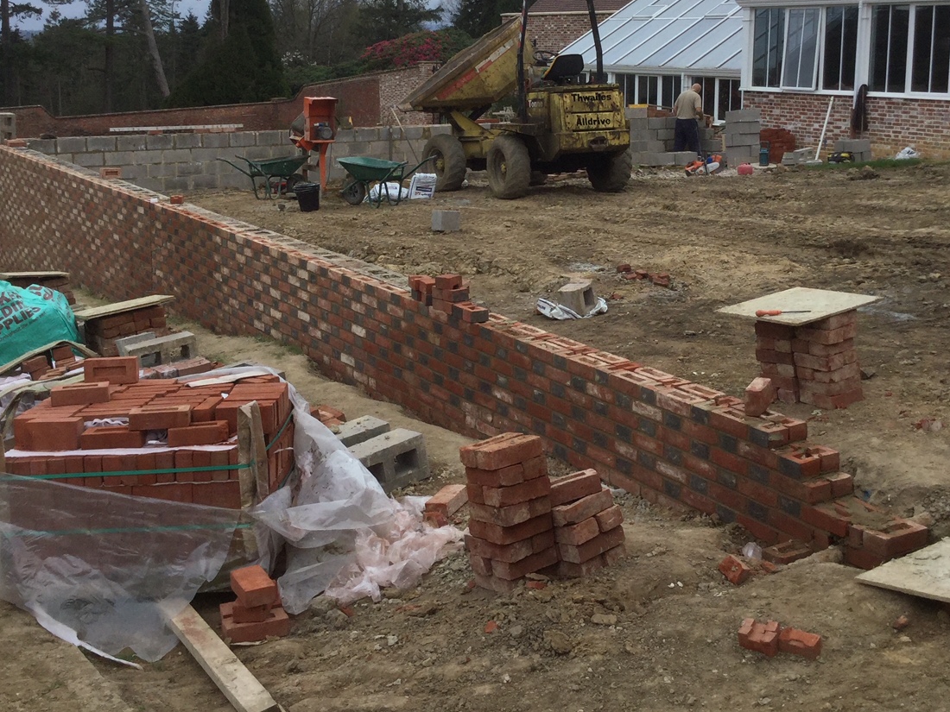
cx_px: 484
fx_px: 1262
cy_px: 219
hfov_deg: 41.2
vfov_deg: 31.2
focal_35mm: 46
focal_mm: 3.3
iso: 25
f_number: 2.4
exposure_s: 1/554
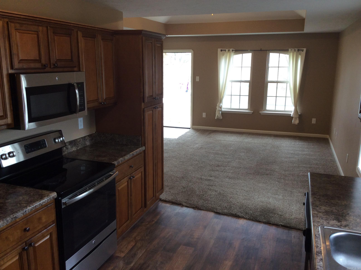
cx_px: 180
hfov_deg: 56.9
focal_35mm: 32
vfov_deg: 44.1
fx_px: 333
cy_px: 135
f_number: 2.4
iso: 50
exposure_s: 1/24
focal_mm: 3.3
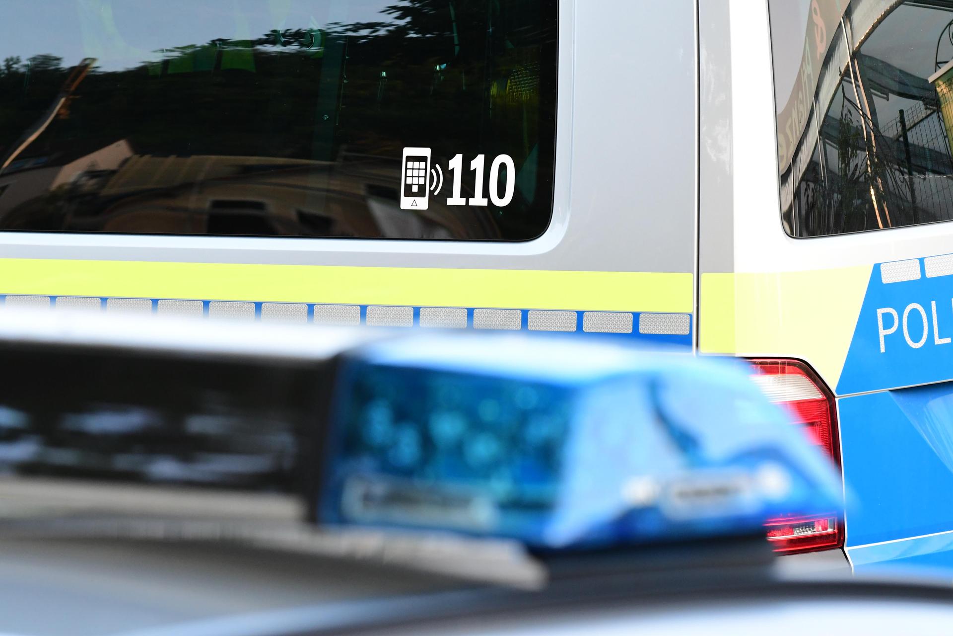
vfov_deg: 4.6
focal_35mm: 300
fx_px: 7941
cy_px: 318
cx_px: 476
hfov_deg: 6.9
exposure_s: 1/200
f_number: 7.1
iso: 2000
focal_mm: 200
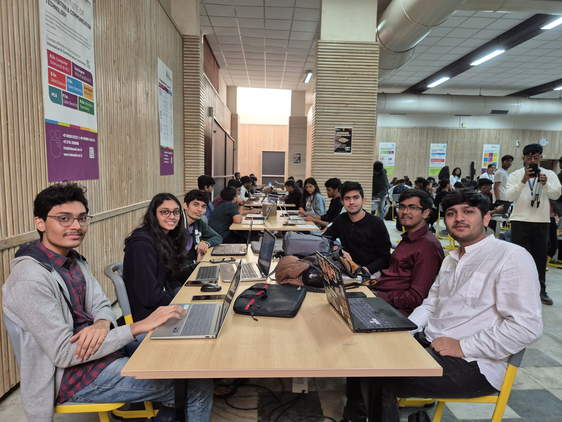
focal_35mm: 23
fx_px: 373
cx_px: 281
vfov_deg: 58.9
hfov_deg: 73.9
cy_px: 211
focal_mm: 5.4
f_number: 1.8
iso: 200
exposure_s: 1/100
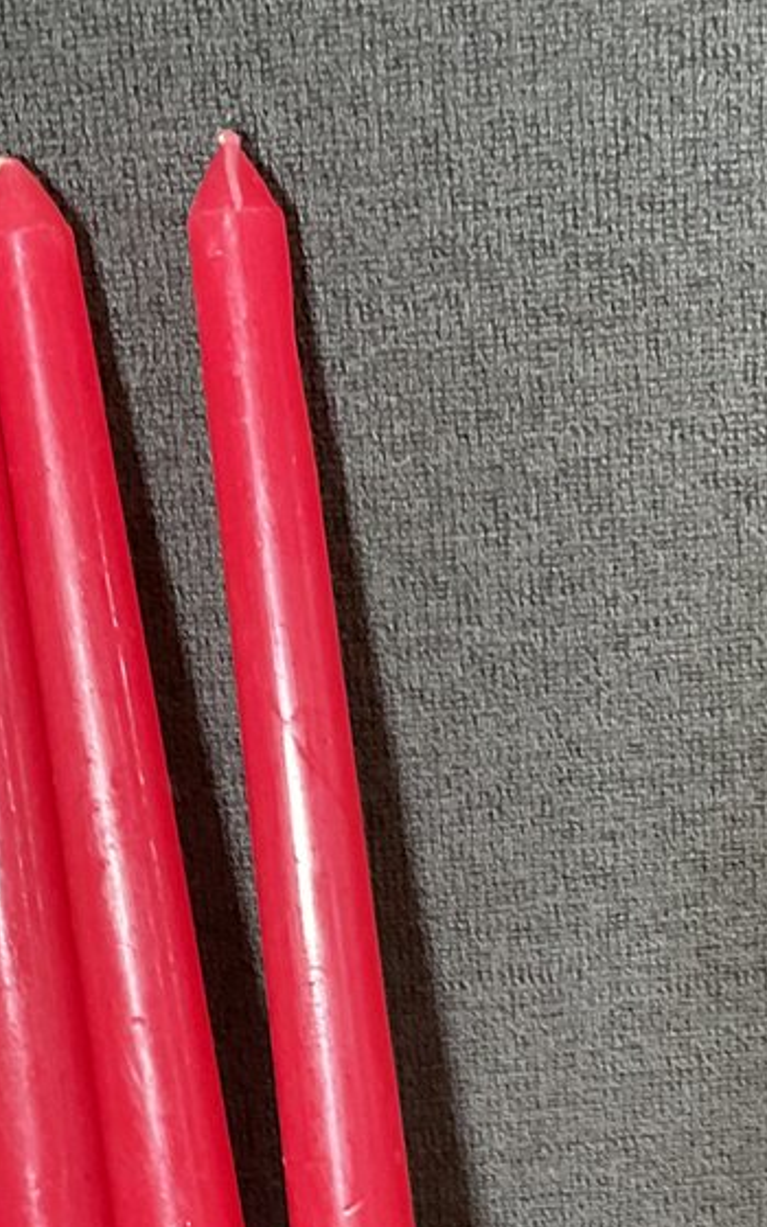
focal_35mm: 83
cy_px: 1064
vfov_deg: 24.3
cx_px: 571
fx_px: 2776
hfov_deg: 15.7
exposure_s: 1/33
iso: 250
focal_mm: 3
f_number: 1.8
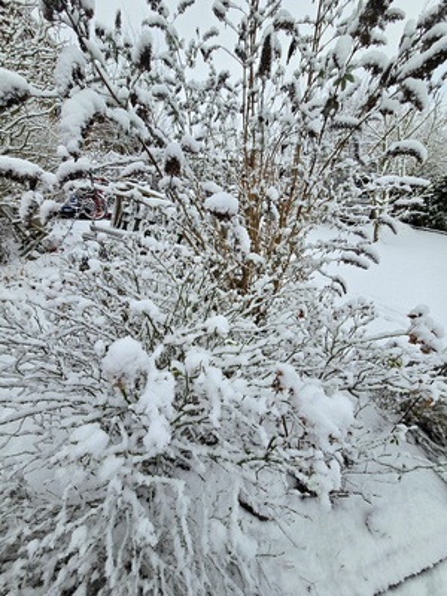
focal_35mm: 13
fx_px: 224
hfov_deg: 89.9
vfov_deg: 106.2
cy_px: 298
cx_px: 224
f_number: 2.2
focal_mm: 2.2
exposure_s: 1/304
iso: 50
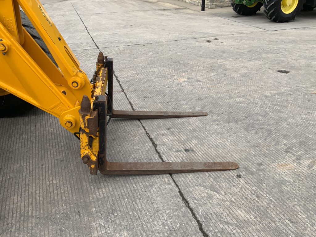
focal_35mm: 29
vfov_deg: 48.2
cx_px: 158
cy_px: 118
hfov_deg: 61.7
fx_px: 265
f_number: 1.8
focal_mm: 3
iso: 16
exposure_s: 1/944
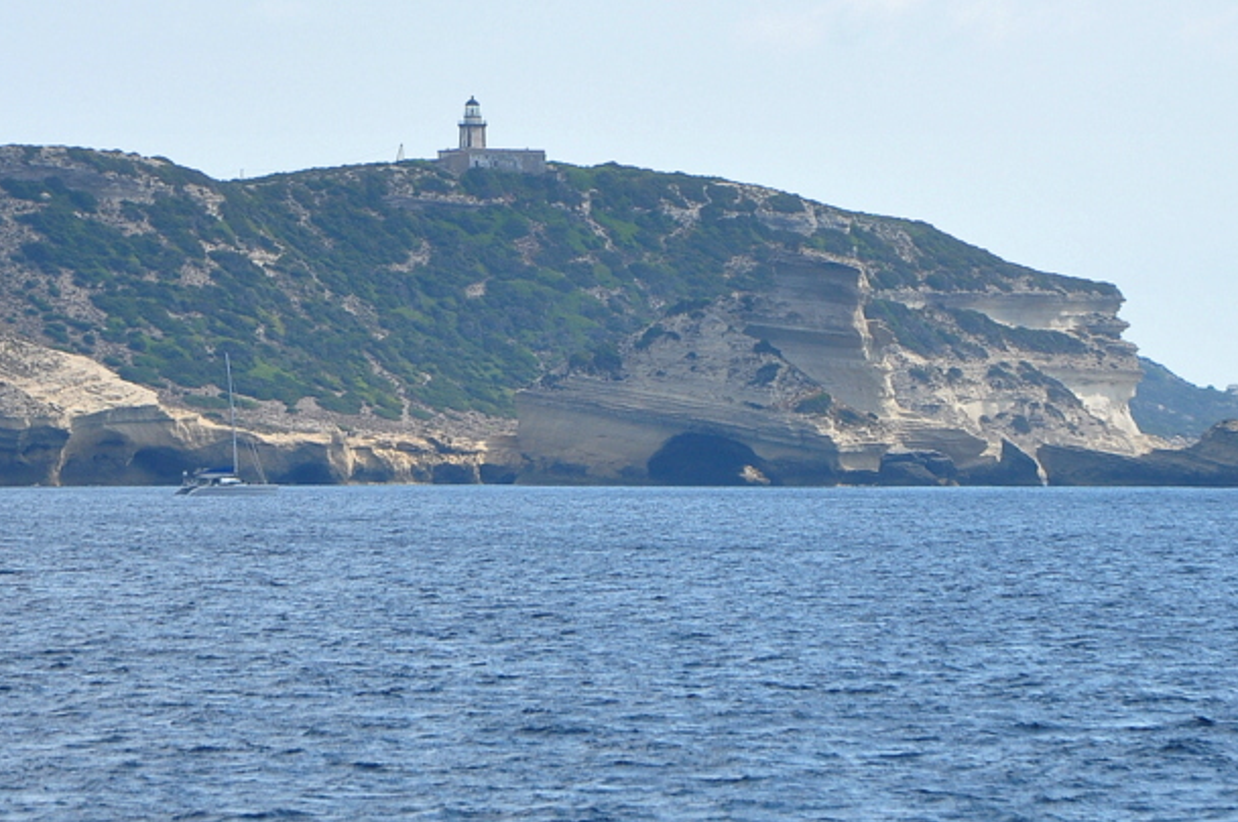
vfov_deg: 5.2
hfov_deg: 7.8
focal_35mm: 265
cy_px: 317
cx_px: 585
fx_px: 9093
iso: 400
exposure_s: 1/1250
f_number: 9
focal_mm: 105
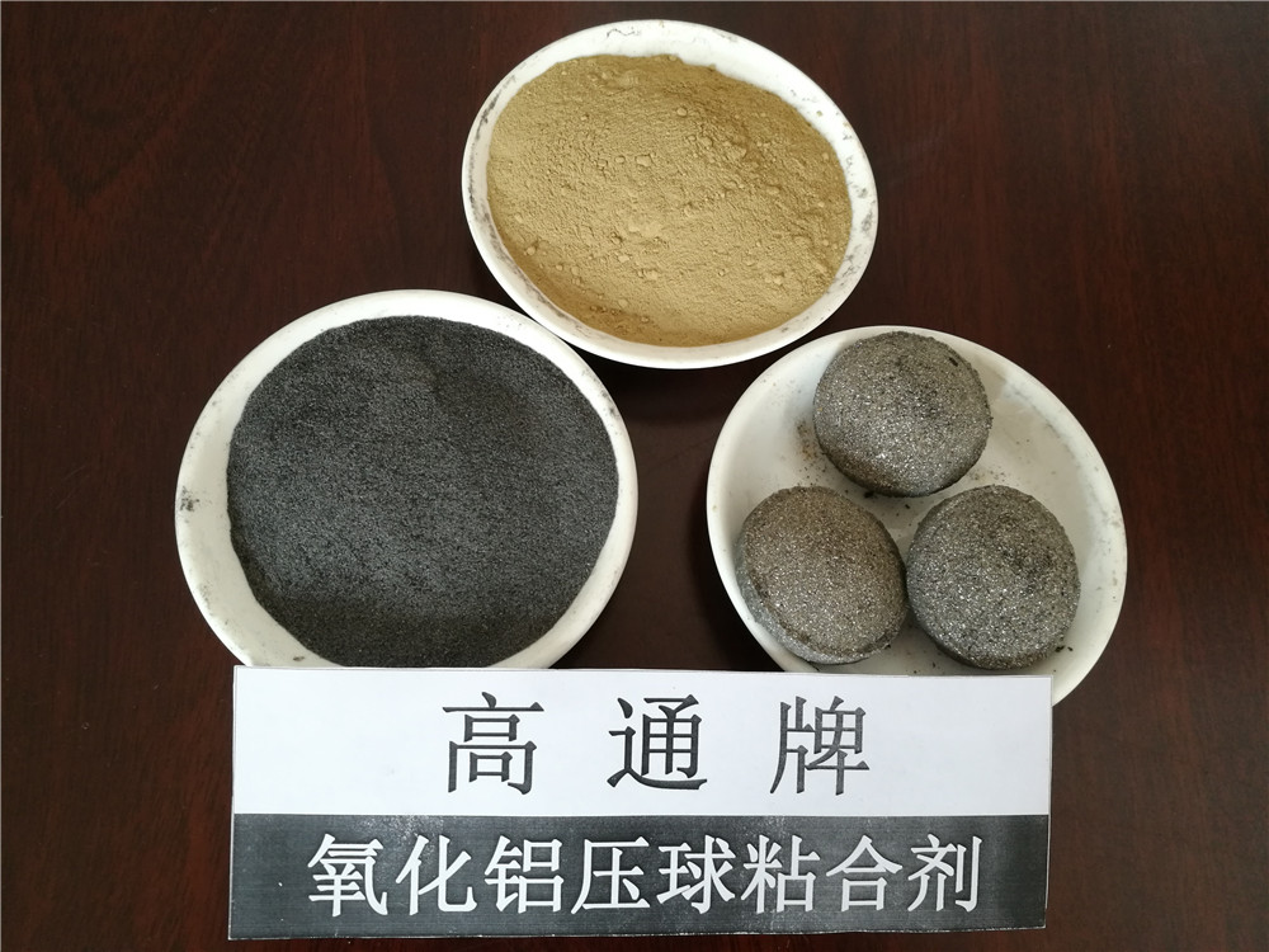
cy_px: 476
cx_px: 634
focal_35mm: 27
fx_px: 990
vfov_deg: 51.4
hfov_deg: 65.3
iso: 160
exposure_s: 1/33.3
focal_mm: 4.5
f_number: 2.2
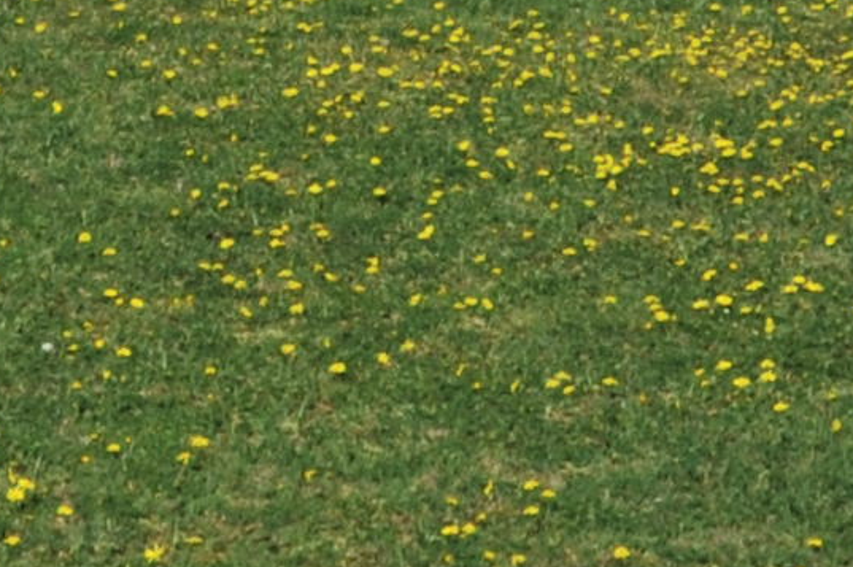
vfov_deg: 5.4
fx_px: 5445
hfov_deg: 9.0
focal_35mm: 230
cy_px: -1472
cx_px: 335
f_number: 9
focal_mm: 29
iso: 200
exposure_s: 1/320
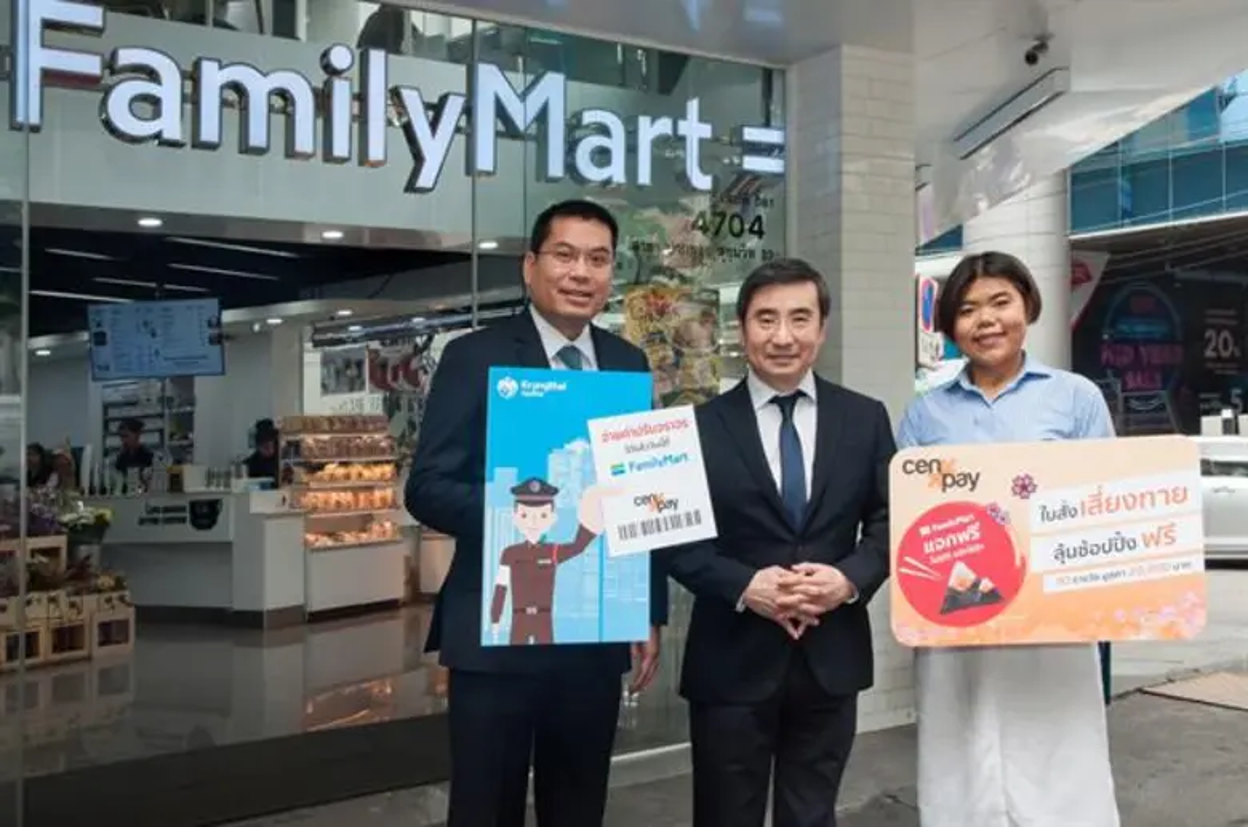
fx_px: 1246
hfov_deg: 53.2
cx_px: 624
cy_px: 414
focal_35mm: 36
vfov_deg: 36.7
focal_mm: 24
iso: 800
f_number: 11
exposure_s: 1/200
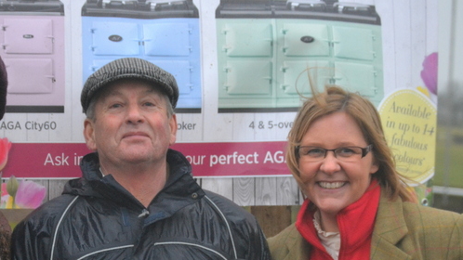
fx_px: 1704
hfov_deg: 15.4
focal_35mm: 139
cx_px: 148
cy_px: 239
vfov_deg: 8.7
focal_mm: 55
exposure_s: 1/60
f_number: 4
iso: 1250
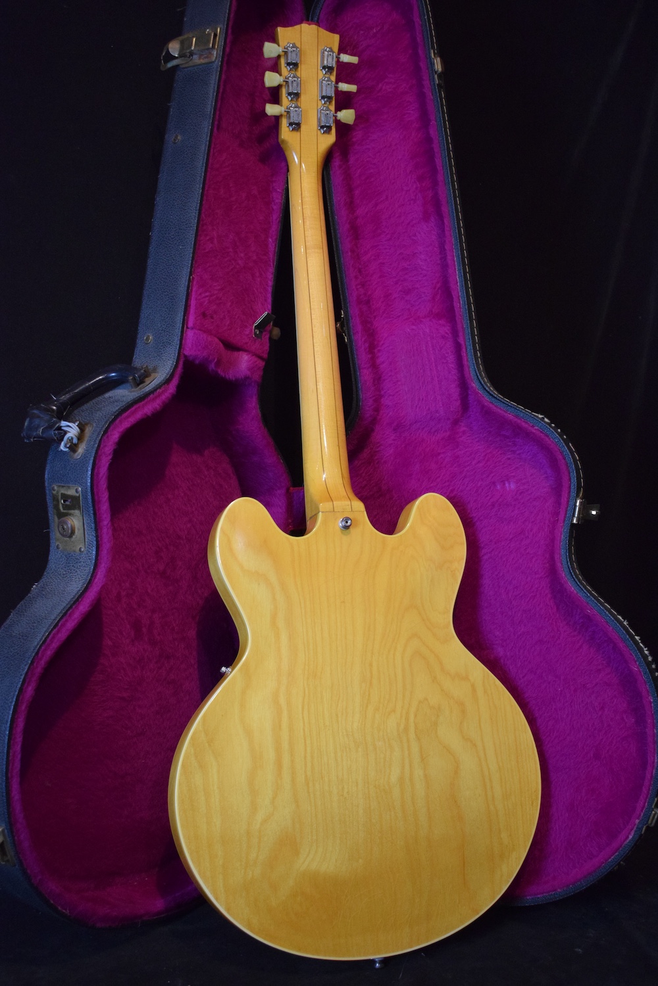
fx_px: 1110
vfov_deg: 47.9
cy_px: 493
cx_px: 329
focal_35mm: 40
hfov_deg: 33.0
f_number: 4
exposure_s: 1/60
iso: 2200
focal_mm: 27
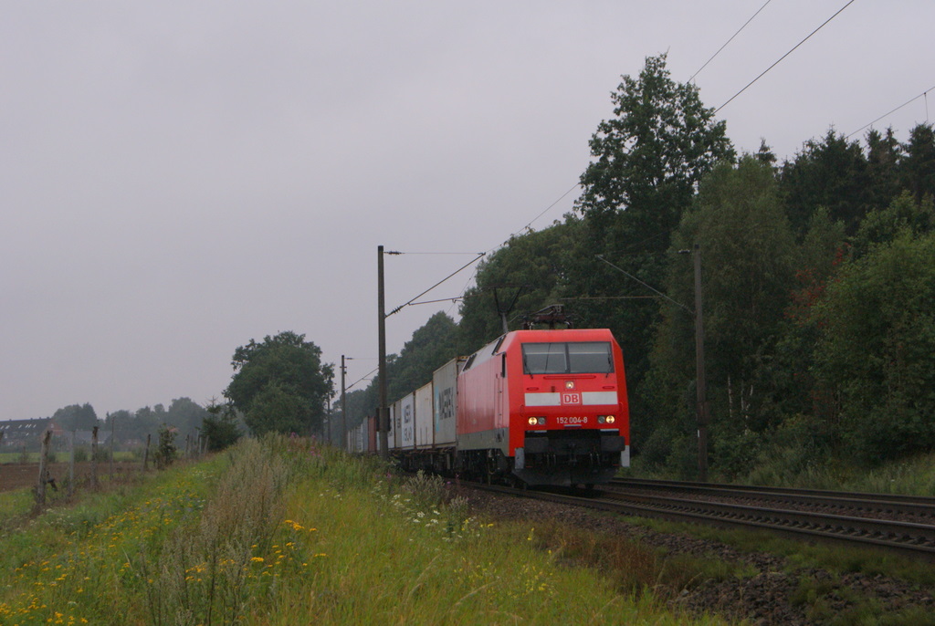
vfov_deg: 16.6
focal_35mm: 82
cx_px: 468
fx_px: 2146
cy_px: 313
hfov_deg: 24.6
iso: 400
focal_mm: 55
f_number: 10
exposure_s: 1/1000
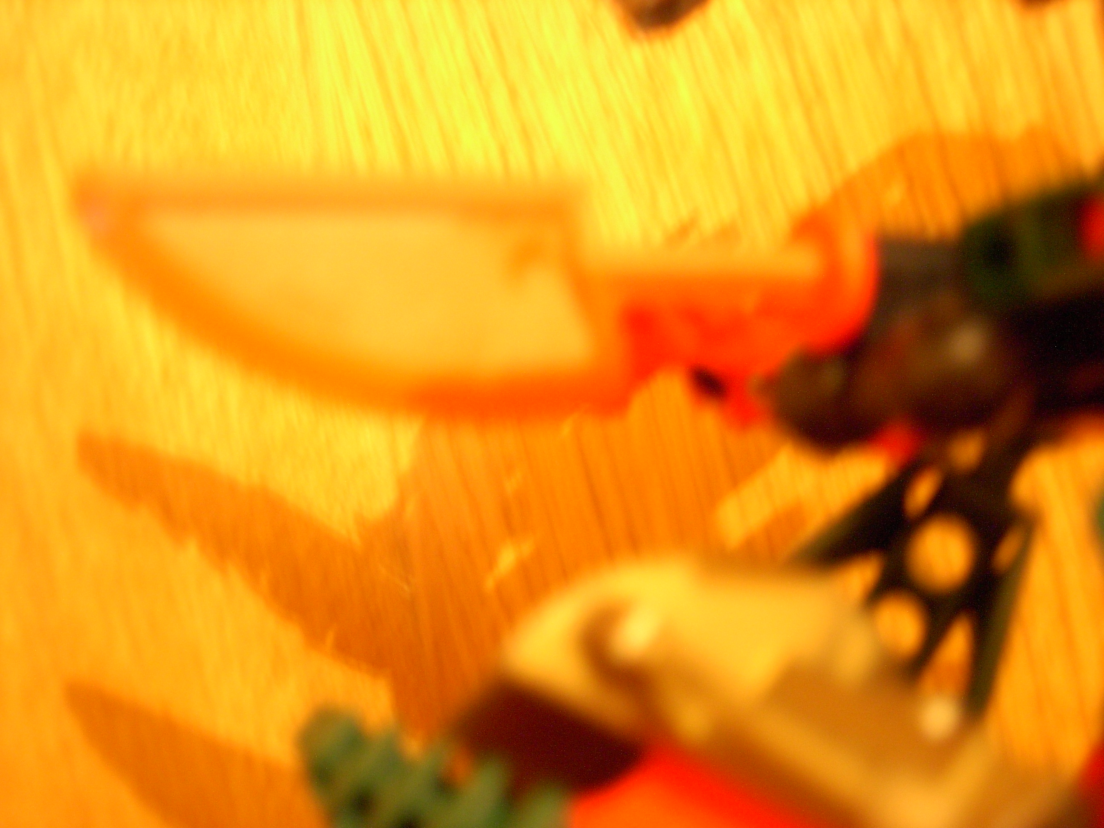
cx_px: 552
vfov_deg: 35.1
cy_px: 414
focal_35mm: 41
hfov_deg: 45.8
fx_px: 1308
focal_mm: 8.5
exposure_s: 1/1.1
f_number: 2.9
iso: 200
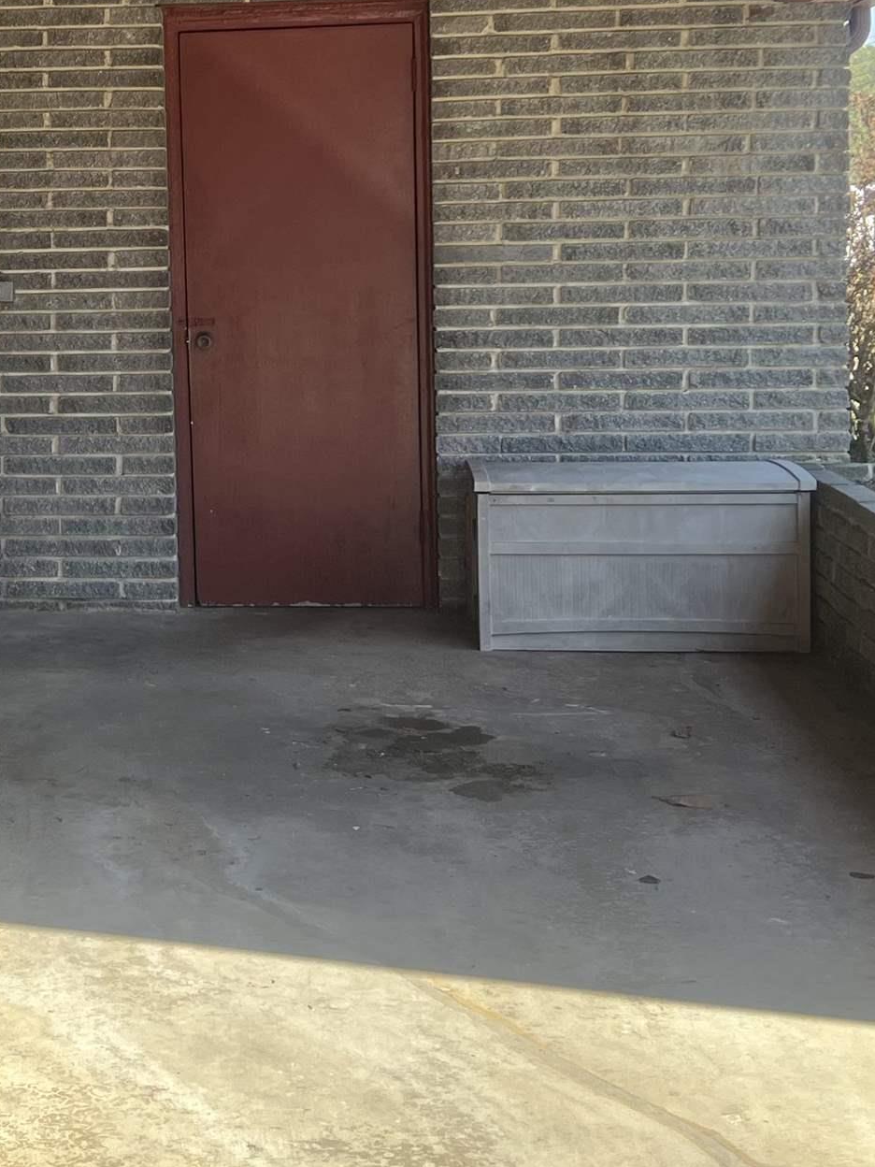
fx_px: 2157
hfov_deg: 22.4
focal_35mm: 64
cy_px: 316
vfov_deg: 29.9
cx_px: 98
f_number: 1.5
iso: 50
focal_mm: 5.7
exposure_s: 1/549
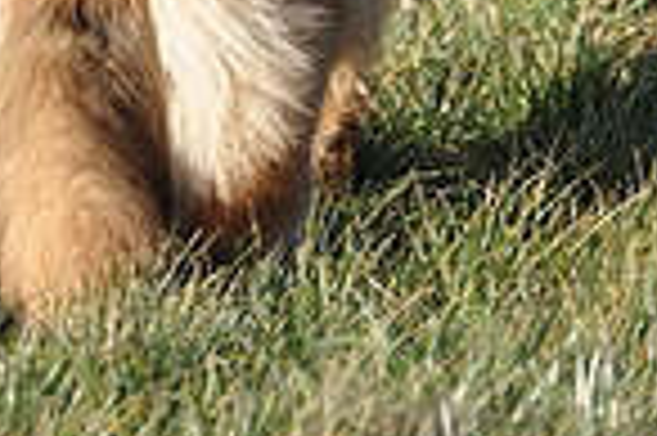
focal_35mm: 781
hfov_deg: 2.6
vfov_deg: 1.8
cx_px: 180
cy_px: -193
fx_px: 14237
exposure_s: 1/1250
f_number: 5
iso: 400
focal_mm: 170
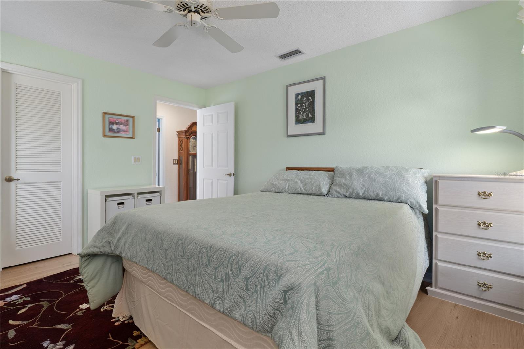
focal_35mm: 16
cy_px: 174
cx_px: 262
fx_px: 240
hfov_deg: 95.0
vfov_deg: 72.0
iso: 250
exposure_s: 1/1.25
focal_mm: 11
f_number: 8
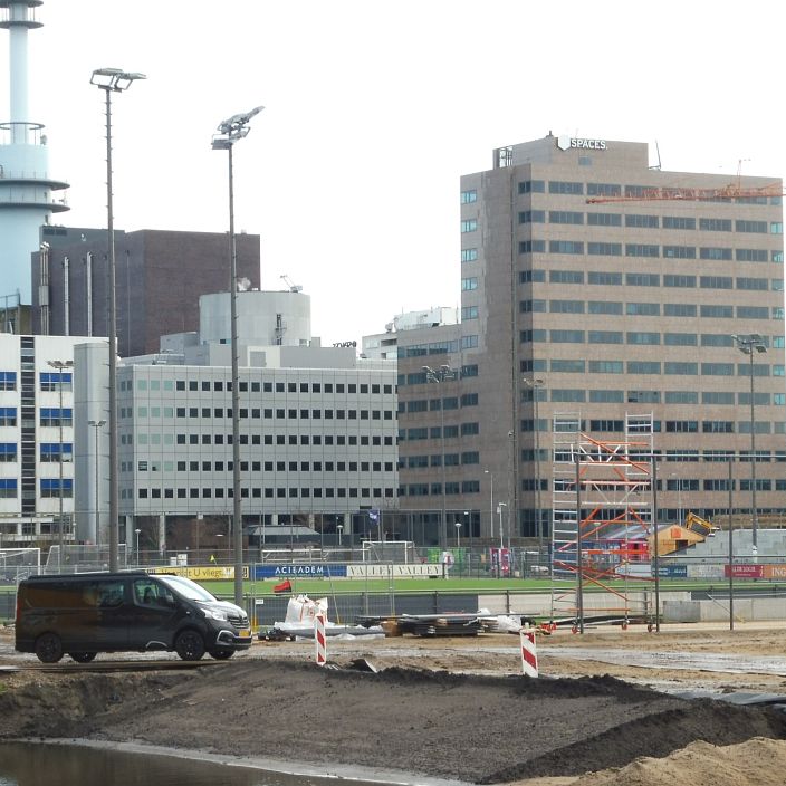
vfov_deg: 13.3
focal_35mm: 131
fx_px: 3365
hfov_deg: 13.3
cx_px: 303
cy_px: 373
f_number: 6.3
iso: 100
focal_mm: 18.2
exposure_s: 1/125
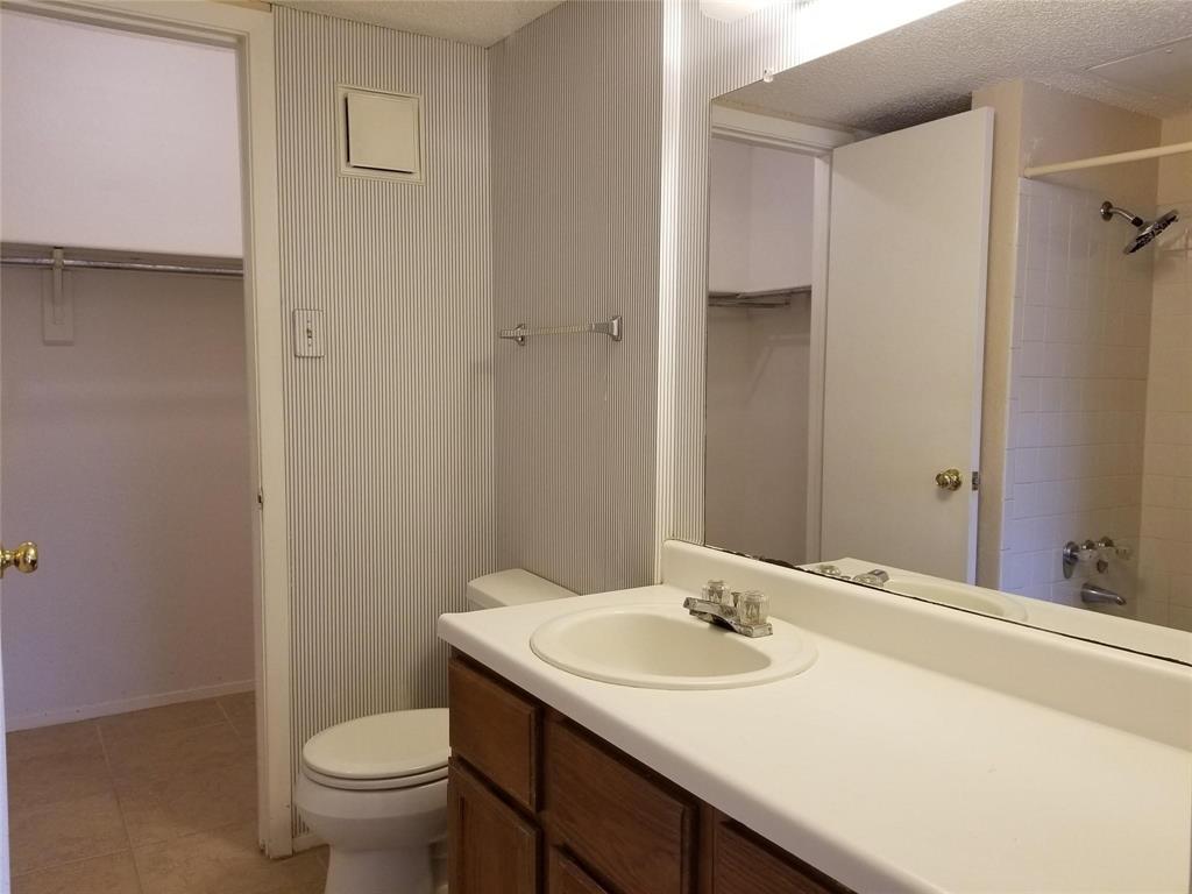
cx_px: 596
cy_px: 447
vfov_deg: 53.1
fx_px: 895
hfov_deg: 67.3
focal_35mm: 26
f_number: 1.7
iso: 125
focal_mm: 4.25
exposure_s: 1/60
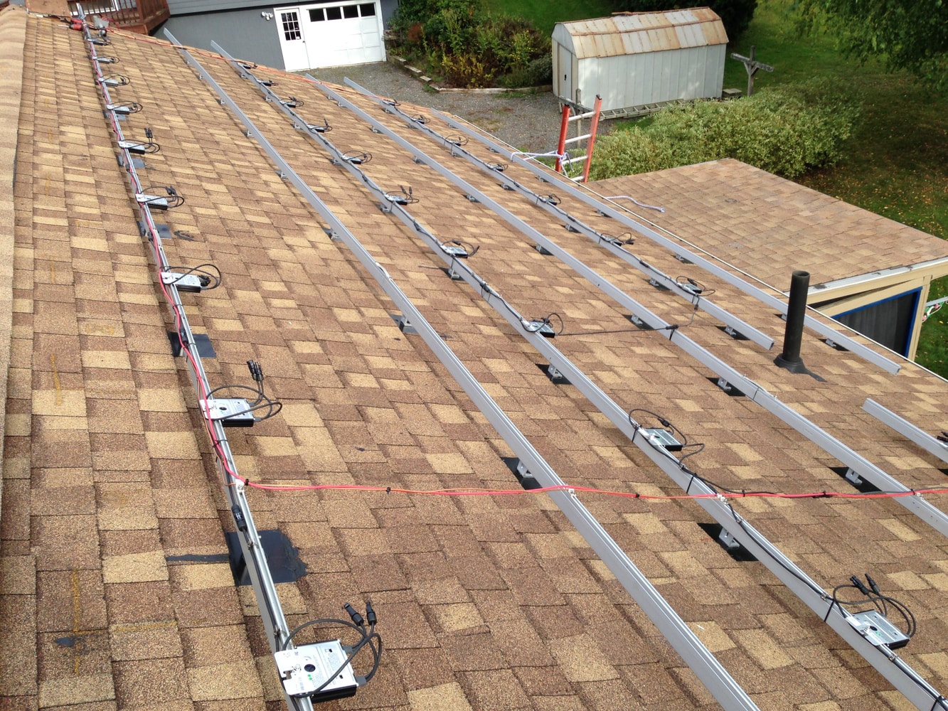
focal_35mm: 33
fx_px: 904
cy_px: 356
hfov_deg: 55.3
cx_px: 474
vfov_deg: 43.0
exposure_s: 1/467
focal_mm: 4.12
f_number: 2.4
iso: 50
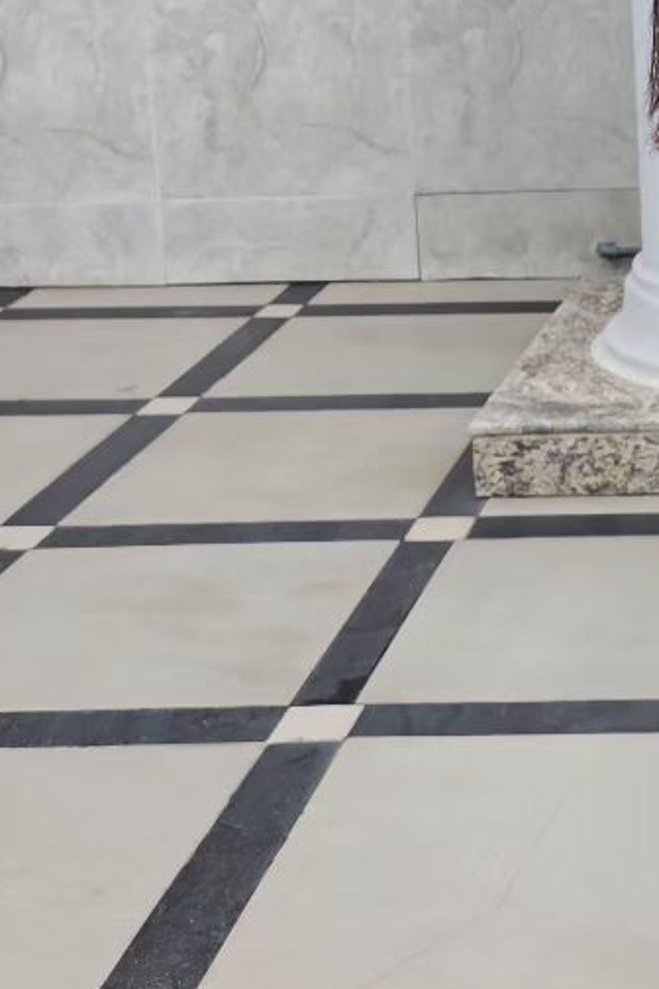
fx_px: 2087
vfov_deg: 25.8
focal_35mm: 76
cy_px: 92
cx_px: 1006
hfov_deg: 16.3
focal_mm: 6.3
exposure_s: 1/120
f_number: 1.7
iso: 16
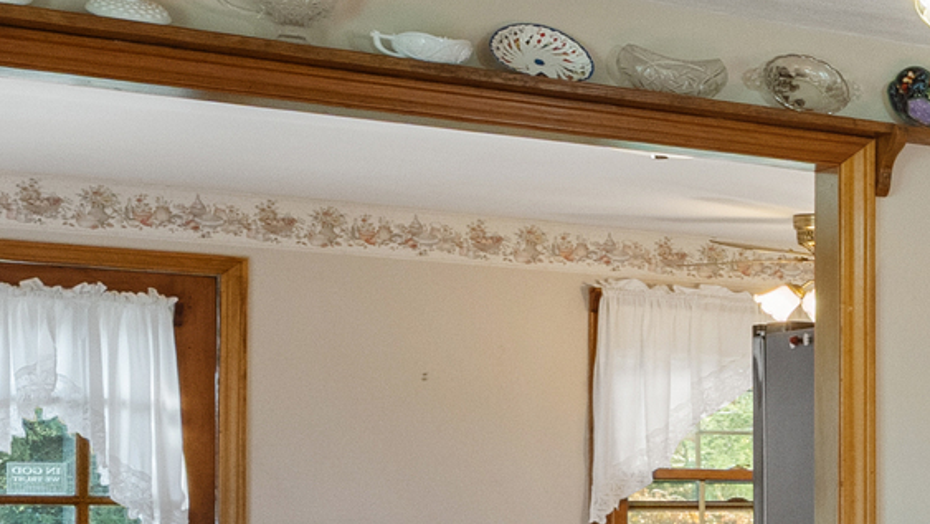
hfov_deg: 14.4
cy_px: 572
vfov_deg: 14.2
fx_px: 2058
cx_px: 2323
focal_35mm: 83
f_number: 8
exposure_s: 1/15
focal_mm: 14.6
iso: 800
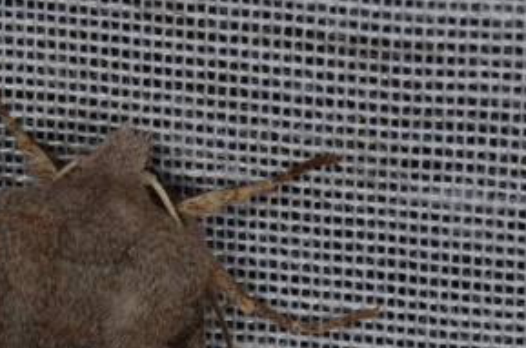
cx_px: 89
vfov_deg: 3.9
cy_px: 332
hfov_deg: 5.9
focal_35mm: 349
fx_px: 5091
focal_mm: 85
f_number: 25
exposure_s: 1/60
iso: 160
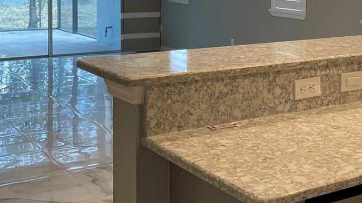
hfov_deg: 30.2
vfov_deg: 17.8
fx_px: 633
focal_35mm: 66
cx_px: 339
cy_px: -1
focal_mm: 5.1
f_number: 1.6
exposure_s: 1/120
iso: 100
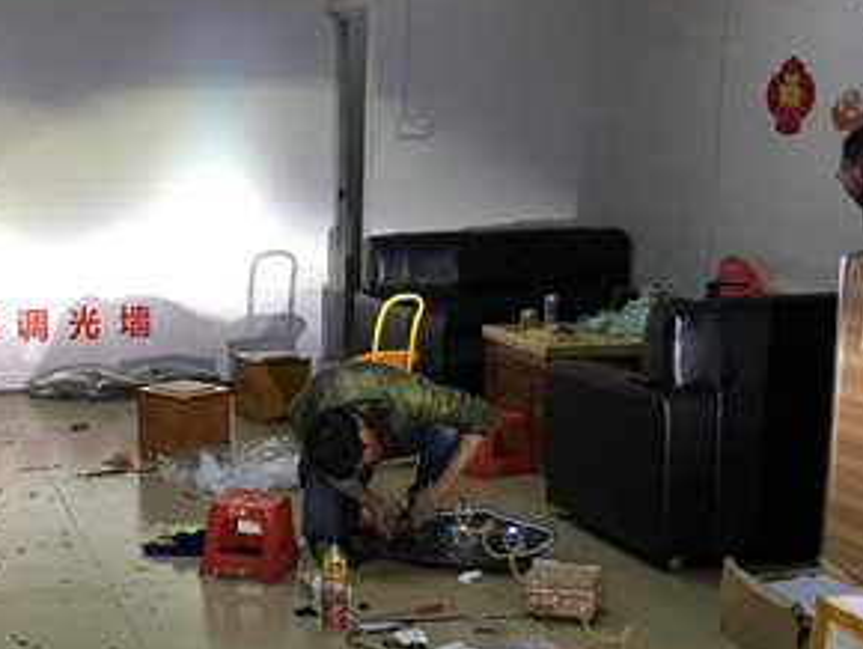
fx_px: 1497
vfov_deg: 24.4
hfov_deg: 30.5
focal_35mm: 60
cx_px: 65
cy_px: 396
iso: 64
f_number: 2.2
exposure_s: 1/33
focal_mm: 4.15
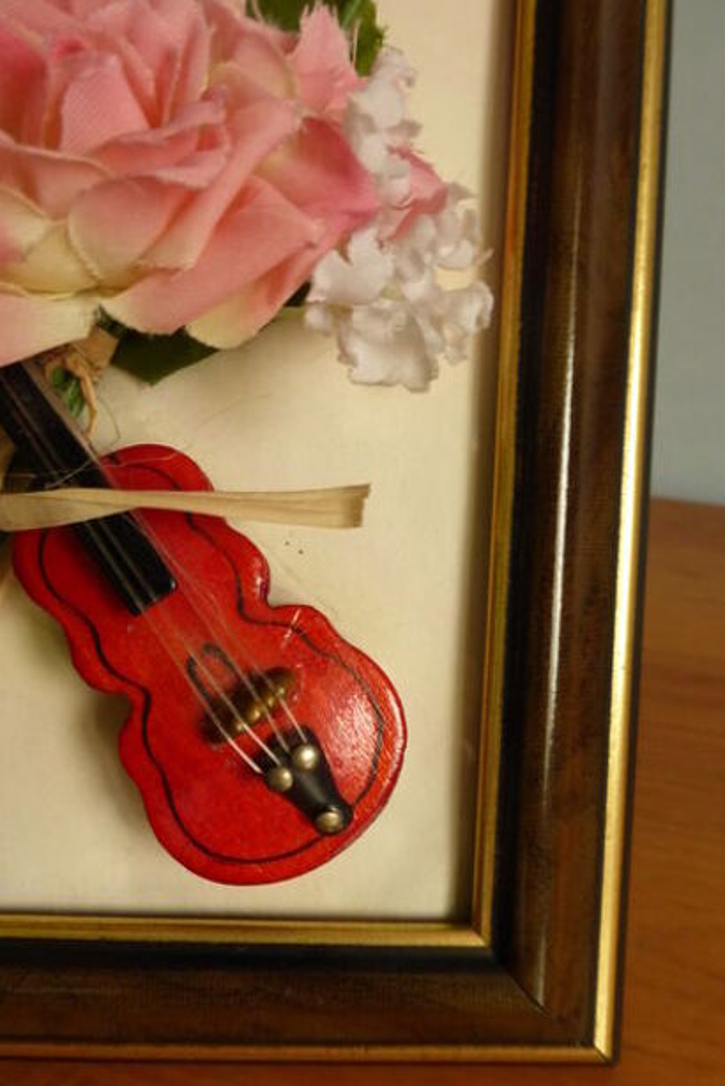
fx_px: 784
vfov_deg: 69.4
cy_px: 552
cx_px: 382
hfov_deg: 49.6
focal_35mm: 26
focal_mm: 4.3
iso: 400
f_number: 3.3
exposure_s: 1/13
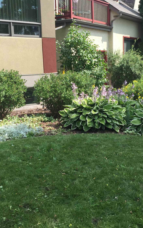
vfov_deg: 47.2
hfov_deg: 30.5
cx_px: 81
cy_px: 113
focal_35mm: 42
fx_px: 262
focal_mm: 4.15
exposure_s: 1/964
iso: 32
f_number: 2.2
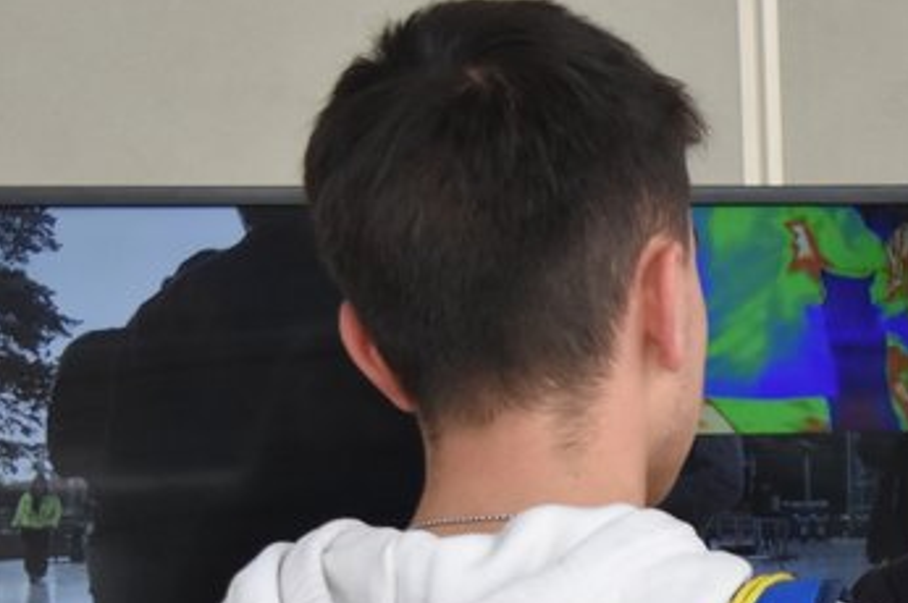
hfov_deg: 8.1
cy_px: 682
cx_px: 1176
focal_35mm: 250
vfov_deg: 5.5
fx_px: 6299
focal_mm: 48
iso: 800
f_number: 5.6
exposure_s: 1/125
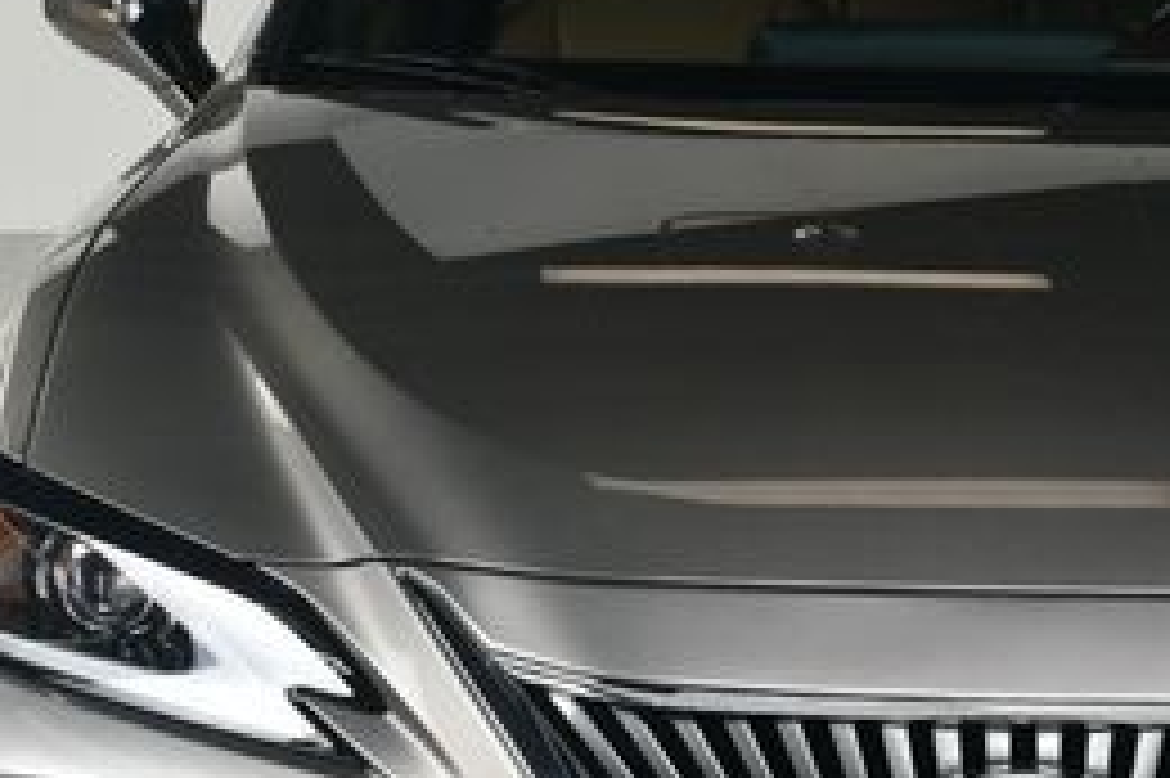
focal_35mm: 118
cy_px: 531
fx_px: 3832
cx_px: 936
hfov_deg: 17.2
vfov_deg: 11.6
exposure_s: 1/160
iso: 100
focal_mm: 32
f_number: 11
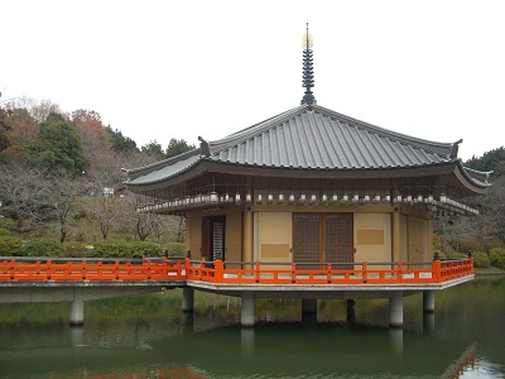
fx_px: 554
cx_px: 252
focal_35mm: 38
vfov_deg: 37.7
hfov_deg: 49.0
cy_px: 190
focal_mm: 7.9
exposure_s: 1/250
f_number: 2.8
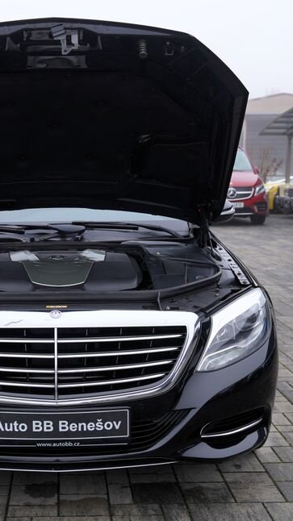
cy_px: 269
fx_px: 733
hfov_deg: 22.3
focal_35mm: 53
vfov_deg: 39.2
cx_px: 58
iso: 100
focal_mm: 32
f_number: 4
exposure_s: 1/80
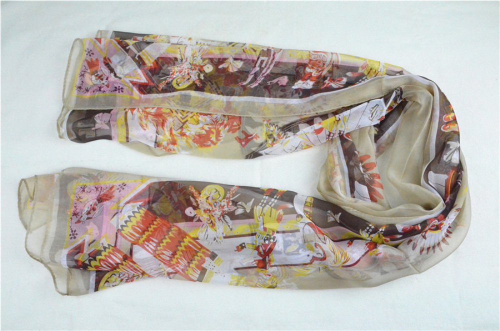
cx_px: 250
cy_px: 166
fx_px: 457
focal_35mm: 33
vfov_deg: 39.8
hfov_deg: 57.3
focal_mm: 22
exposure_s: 1/640
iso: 6400
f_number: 13
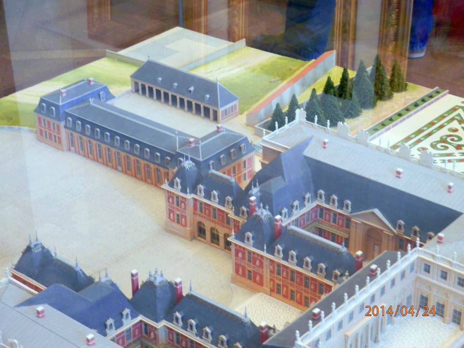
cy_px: 174
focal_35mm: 73
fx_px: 979
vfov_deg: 20.2
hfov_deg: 26.7
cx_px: 232
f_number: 4.5
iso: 250
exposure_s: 1/13
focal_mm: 13.1
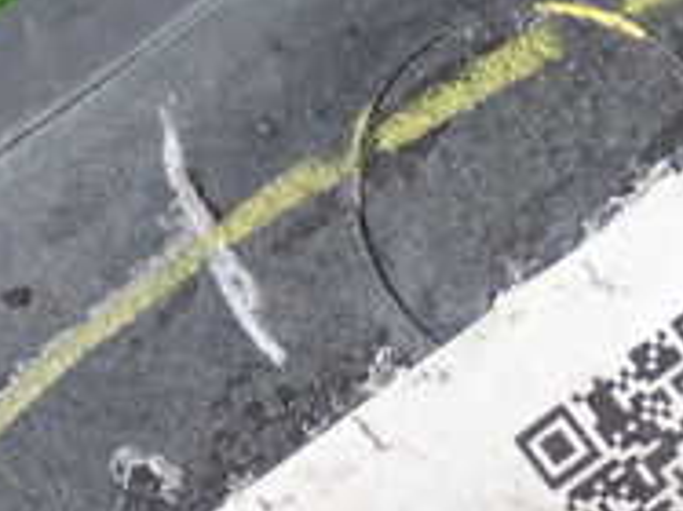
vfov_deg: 7.9
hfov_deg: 10.6
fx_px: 3668
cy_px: 580
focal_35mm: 186
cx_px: 646
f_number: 3.5
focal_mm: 10.35
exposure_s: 1/60
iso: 400
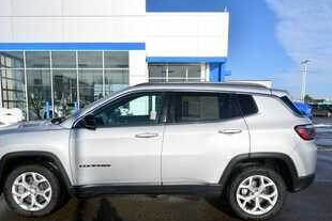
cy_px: 140
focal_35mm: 31
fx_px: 286
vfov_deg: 42.0
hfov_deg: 60.2
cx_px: 154
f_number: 10
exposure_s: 1/400
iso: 100
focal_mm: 16
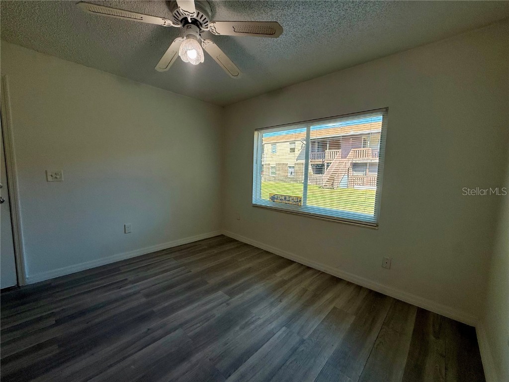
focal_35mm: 14
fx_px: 206
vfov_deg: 85.7
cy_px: 191
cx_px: 254
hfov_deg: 102.1
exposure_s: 1/135
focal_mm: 2.22
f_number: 2.2
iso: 64
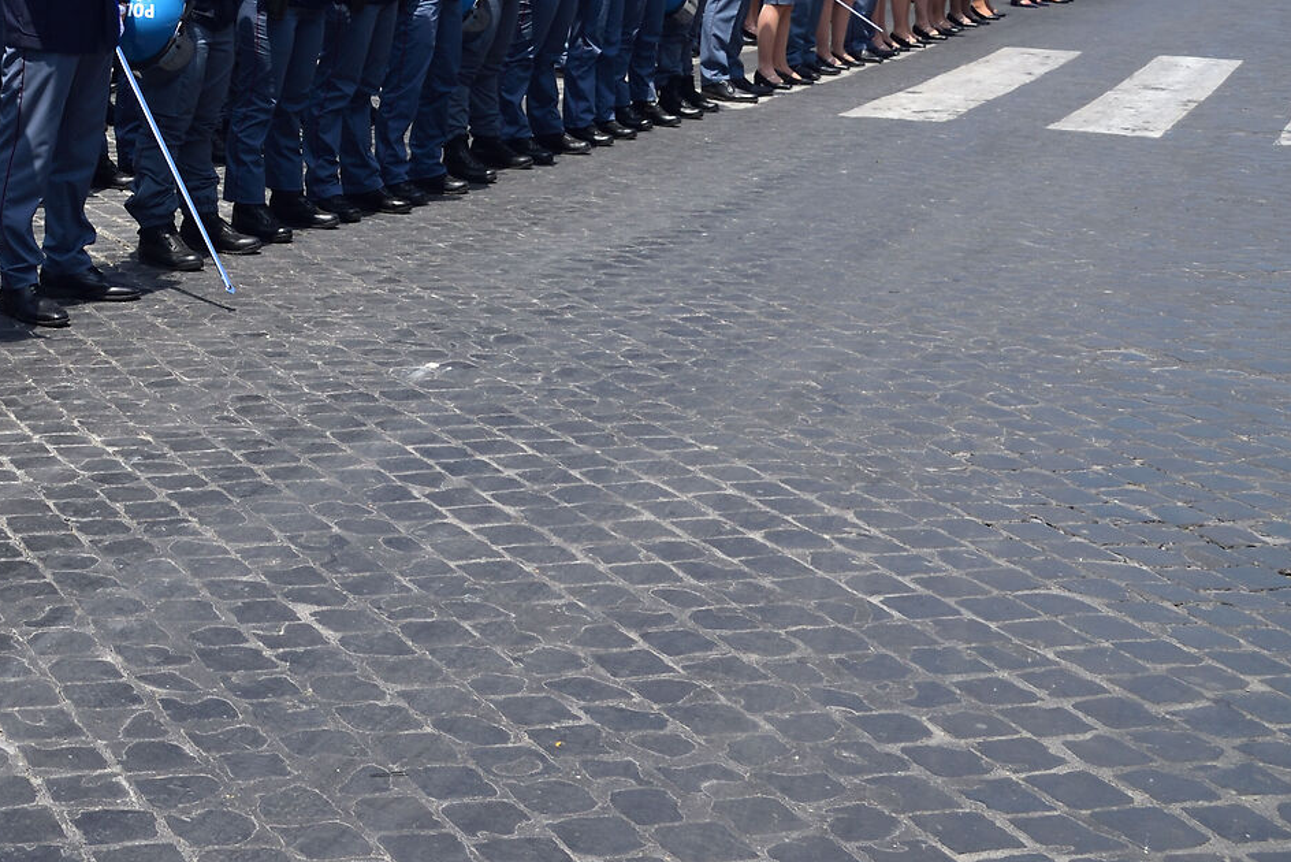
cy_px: 33
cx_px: -96
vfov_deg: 21.6
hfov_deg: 29.9
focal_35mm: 61
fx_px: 2188
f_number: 7.1
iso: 200
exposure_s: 1/320
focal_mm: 24
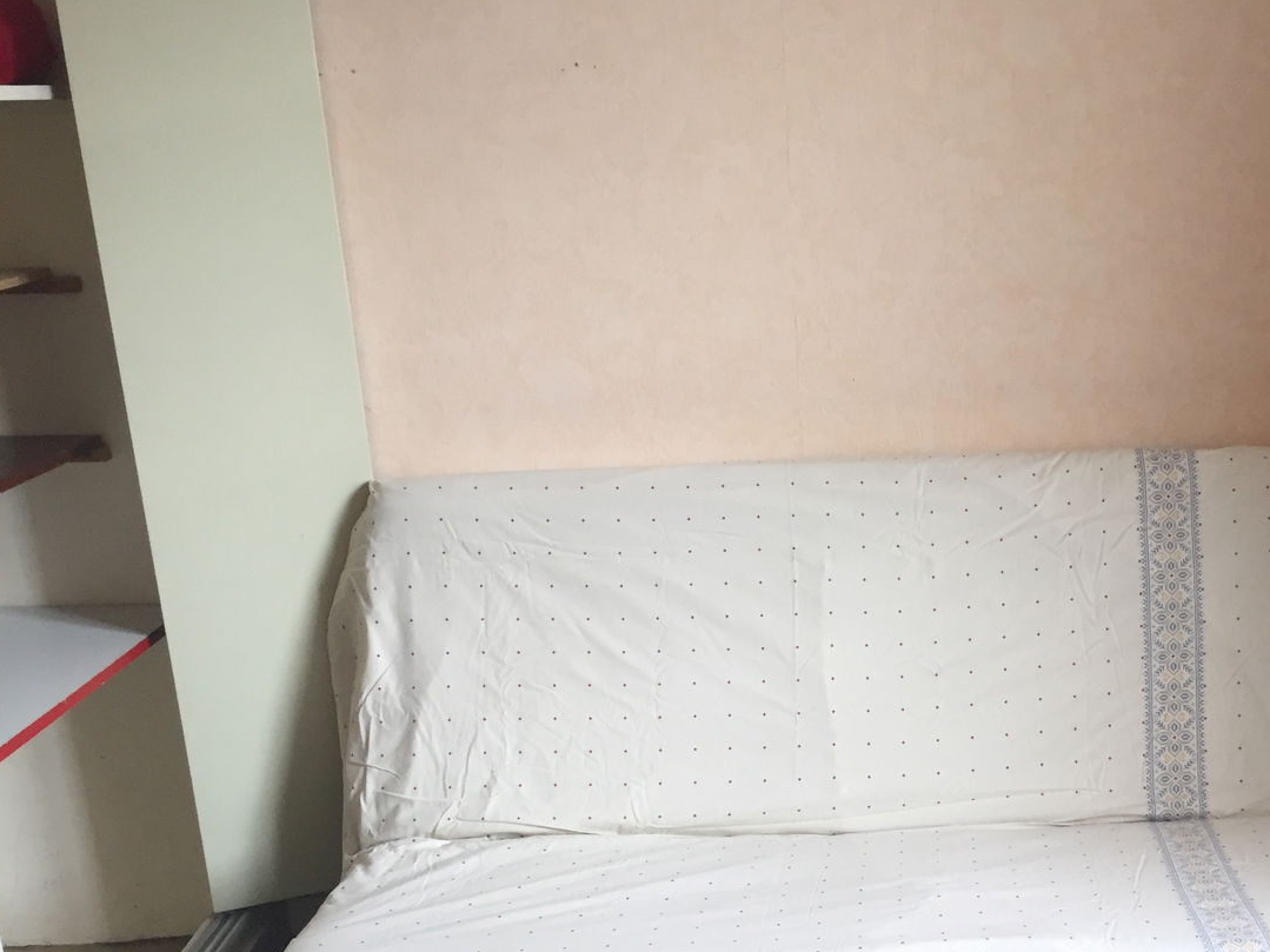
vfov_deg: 33.3
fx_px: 1577
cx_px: 931
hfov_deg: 42.7
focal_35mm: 43
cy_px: 637
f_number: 2.2
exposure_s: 1/30
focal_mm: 4.15
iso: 40
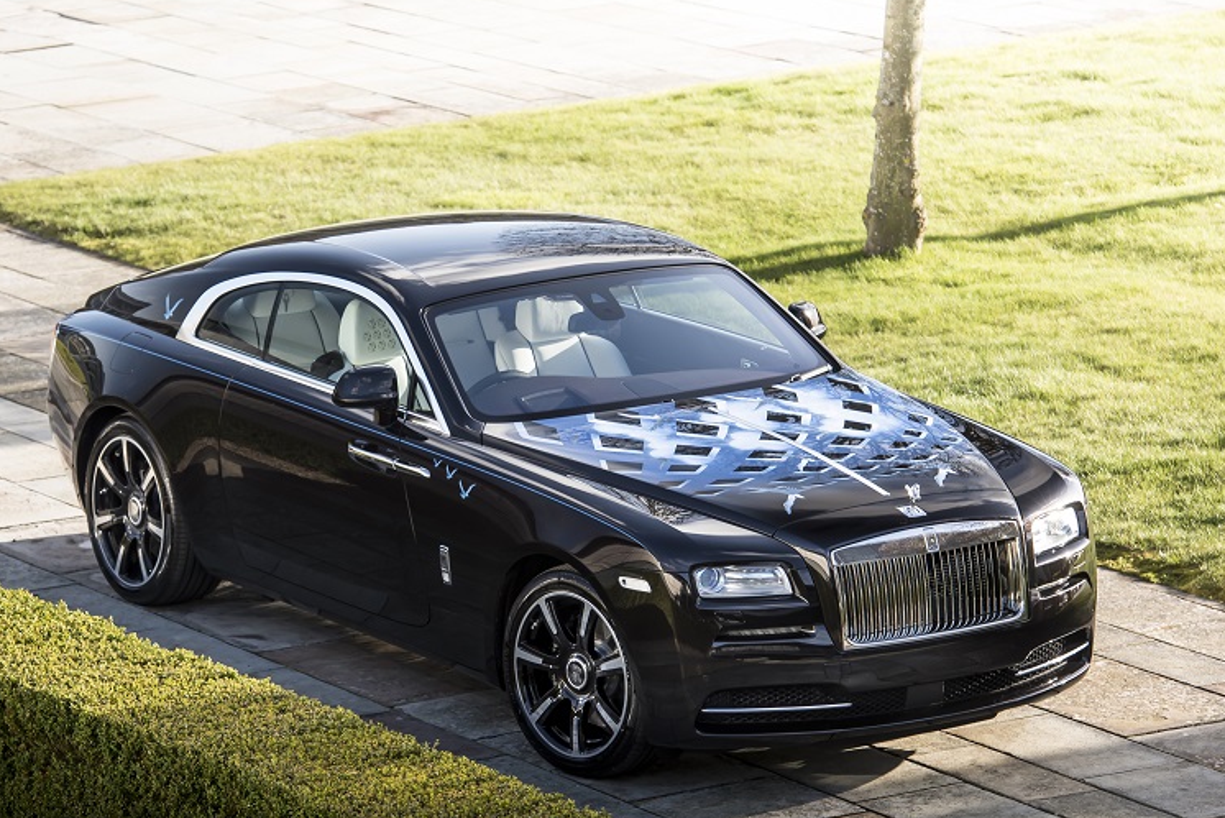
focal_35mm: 199
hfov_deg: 10.3
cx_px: 443
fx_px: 6774
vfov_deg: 6.9
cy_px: 490
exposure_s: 1/100
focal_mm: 145
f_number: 5.6
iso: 100
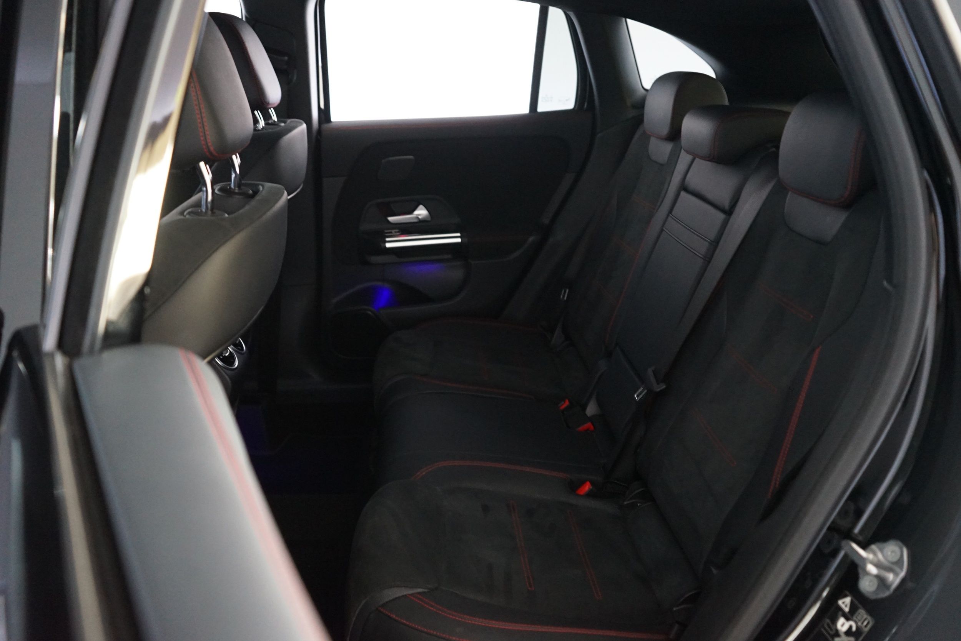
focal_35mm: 29
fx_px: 774
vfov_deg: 45.0
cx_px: 480
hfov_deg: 63.7
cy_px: 320
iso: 4000
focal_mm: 29
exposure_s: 1/13
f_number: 3.5
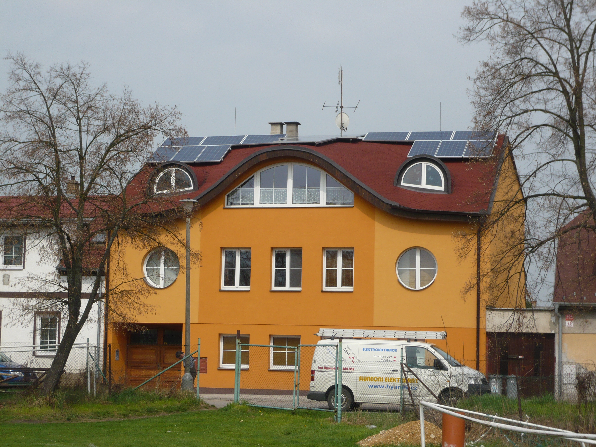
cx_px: 298
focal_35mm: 79
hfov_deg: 24.7
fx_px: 1360
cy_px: 224
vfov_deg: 18.7
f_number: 5
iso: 100
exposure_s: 1/800
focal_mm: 13
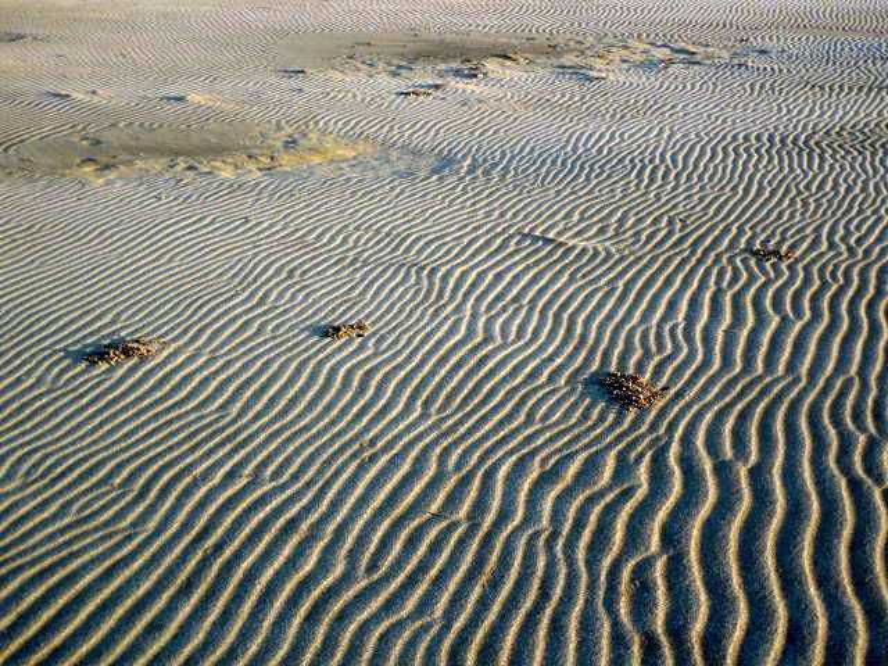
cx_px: 444
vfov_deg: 30.3
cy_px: 333
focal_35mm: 48
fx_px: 1231
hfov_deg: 39.7
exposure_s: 1/160
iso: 125
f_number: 4
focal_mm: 8.7
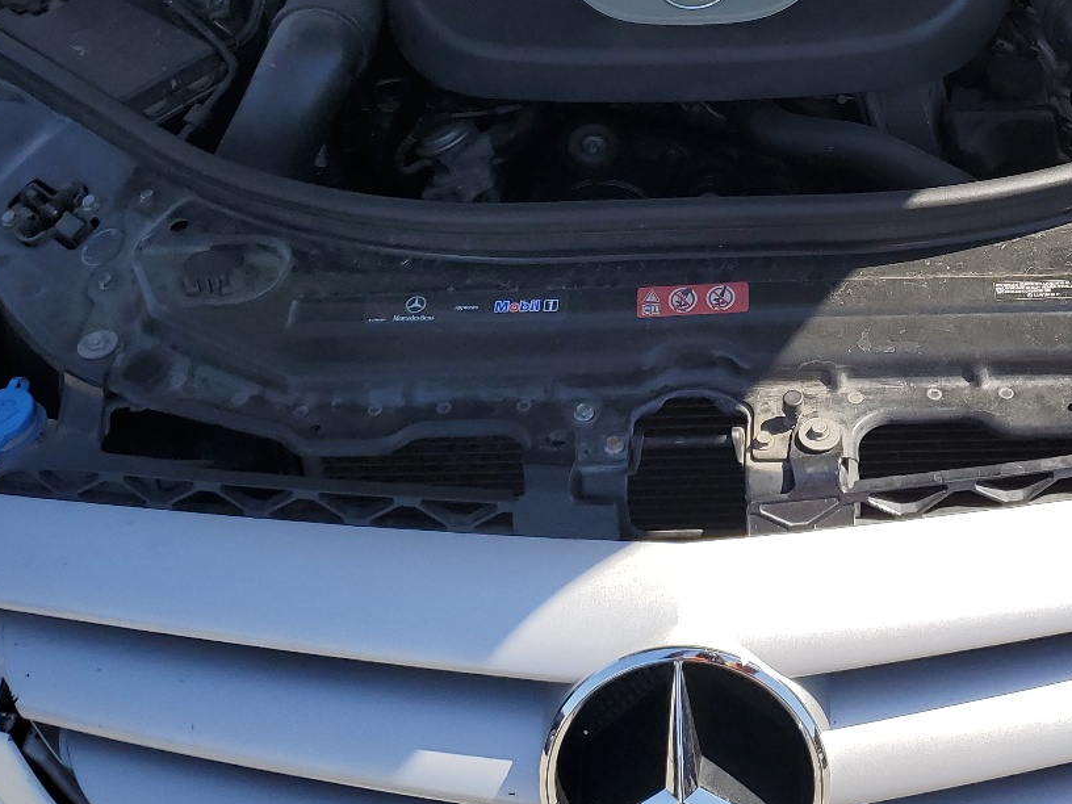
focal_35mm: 51
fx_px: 1579
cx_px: 803
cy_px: 29
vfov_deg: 27.2
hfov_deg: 36.6
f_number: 1.5
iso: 50
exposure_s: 1/2000
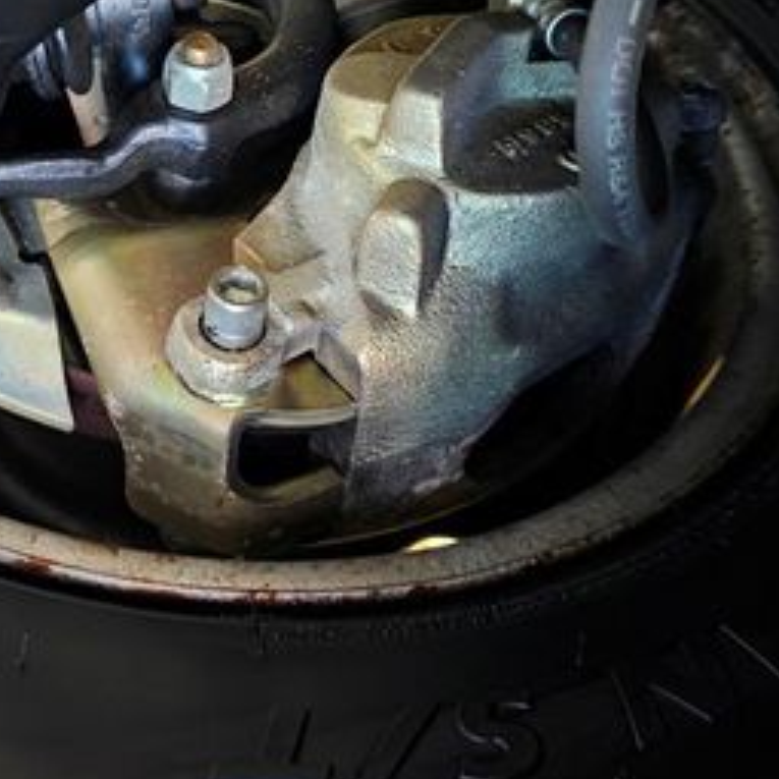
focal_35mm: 51
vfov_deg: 33.1
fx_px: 1298
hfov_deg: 32.8
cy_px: 263
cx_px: 196
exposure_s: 1/24
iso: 800
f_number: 1.7
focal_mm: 6.3
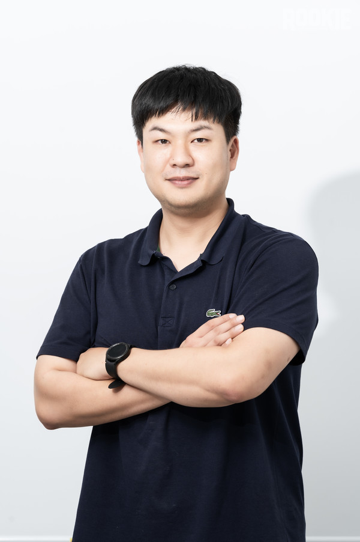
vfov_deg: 14.7
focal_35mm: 140
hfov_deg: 9.8
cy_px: 271
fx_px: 2103
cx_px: 180
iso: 250
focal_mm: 140
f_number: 6.3
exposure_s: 1/125
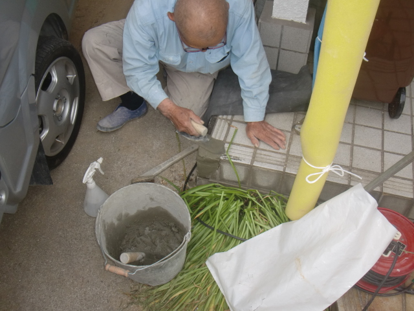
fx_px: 454
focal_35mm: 38
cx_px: 207
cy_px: 156
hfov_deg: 49.0
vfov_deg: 37.7
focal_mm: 6.66
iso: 64
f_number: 3.9
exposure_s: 1/80
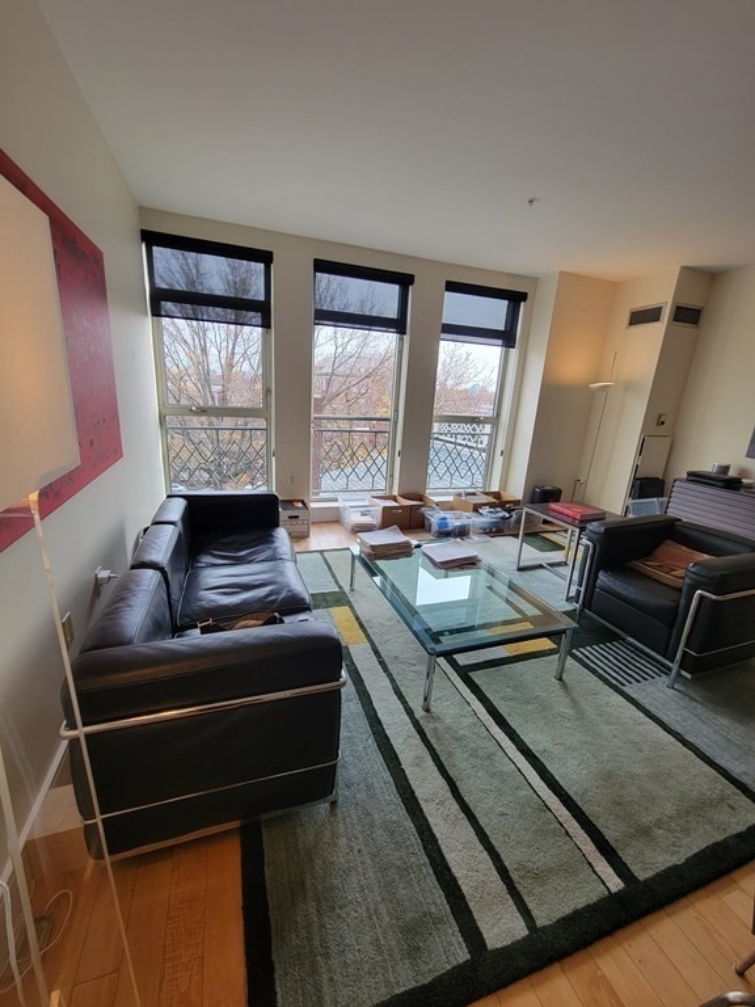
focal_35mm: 13
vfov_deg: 106.2
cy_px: 504
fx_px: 378
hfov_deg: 89.9
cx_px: 378
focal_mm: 2.2
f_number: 2.2
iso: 50
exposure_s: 1/64
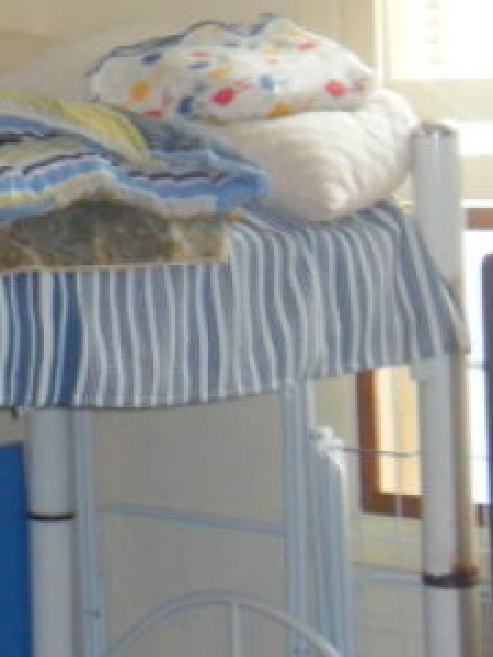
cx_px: -219
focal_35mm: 112
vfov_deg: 16.9
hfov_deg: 12.6
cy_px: -96
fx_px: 2127
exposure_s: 1/45
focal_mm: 6.3
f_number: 3
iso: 200
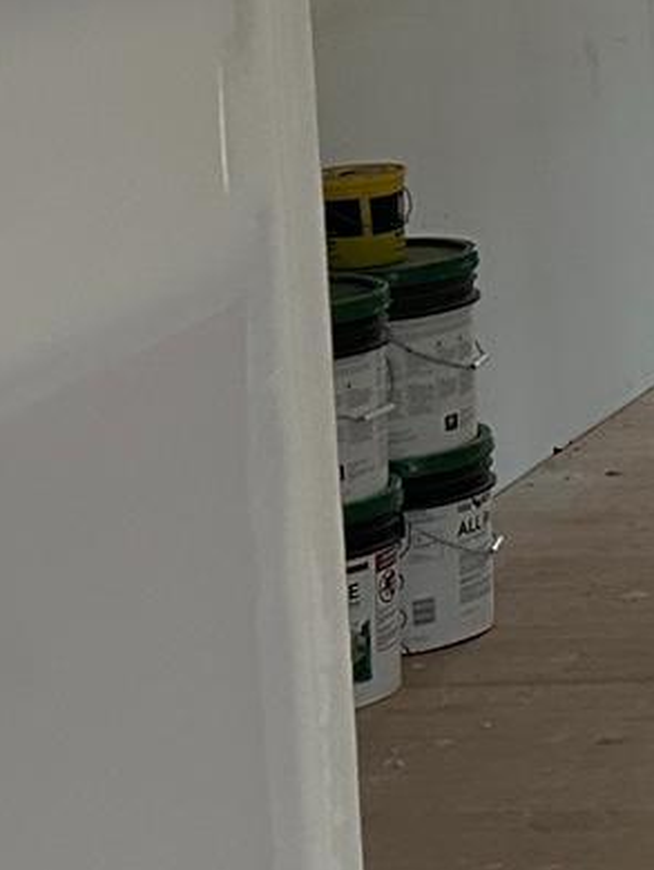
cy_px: 31
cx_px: 1766
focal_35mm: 126
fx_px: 3171
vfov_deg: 15.4
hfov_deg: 9.8
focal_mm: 6.86
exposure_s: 1/60
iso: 500
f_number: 1.78
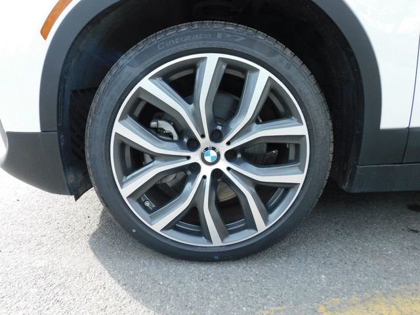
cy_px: 158
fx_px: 291
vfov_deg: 56.8
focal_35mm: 24
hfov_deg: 71.6
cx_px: 210
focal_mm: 4.3
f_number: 3.3
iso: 125
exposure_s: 1/200
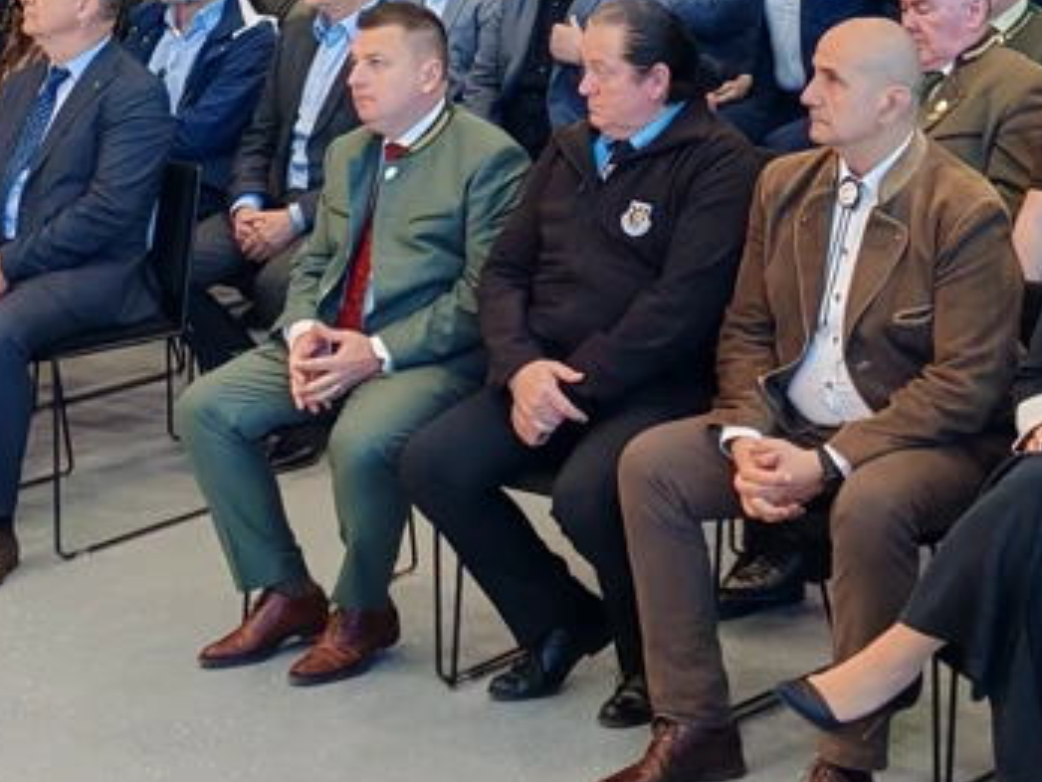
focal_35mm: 110
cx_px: 720
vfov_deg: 13.3
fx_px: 3312
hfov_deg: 17.8
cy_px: 75
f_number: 1.95
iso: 160
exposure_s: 1/100
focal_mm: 5.52
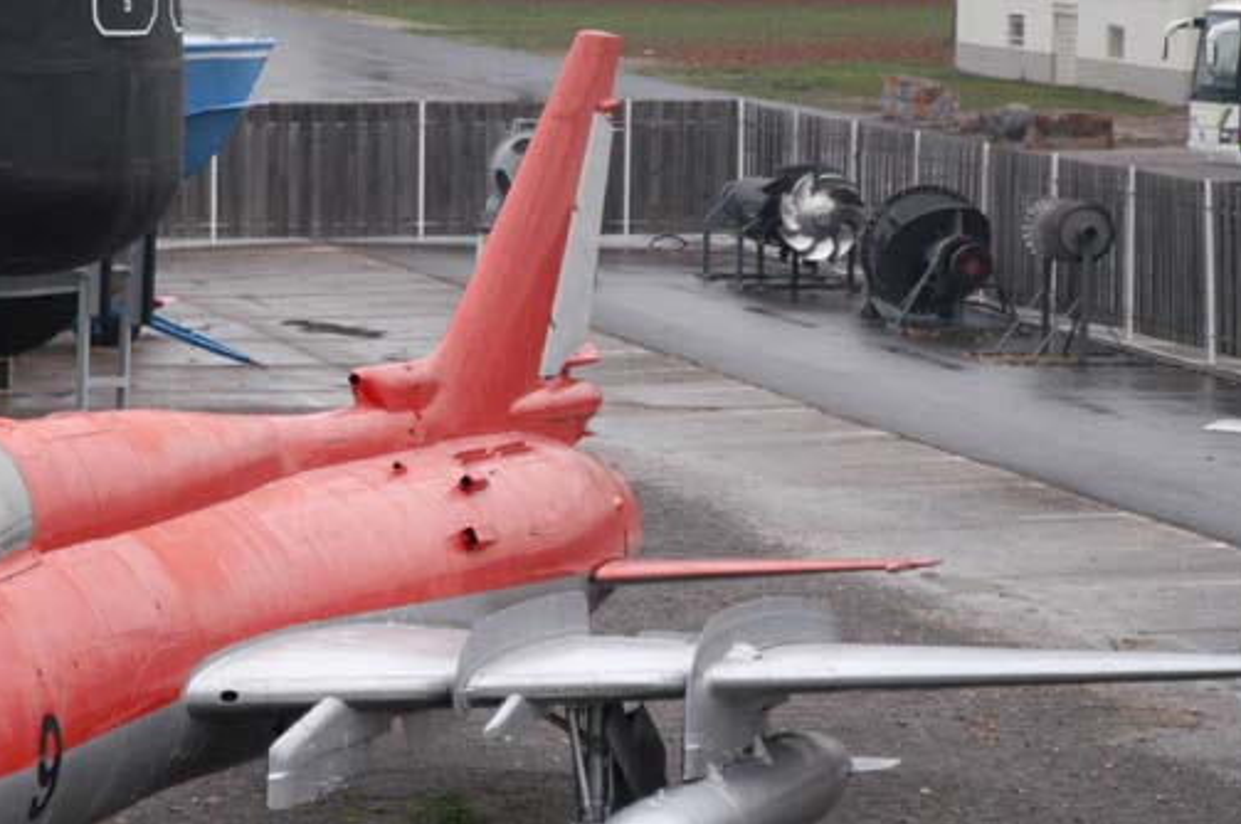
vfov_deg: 6.8
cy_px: 535
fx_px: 6982
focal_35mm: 203
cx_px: 328
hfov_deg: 10.1
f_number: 4.5
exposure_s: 1/50
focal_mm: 85
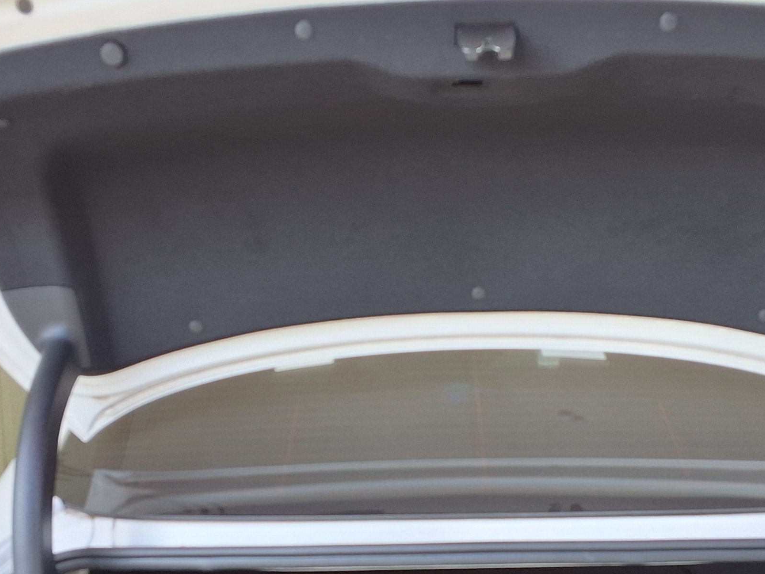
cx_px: 444
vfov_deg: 25.4
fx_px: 1260
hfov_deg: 33.7
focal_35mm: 57
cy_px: 434
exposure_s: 1/161
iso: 32
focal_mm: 2.91
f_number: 1.9
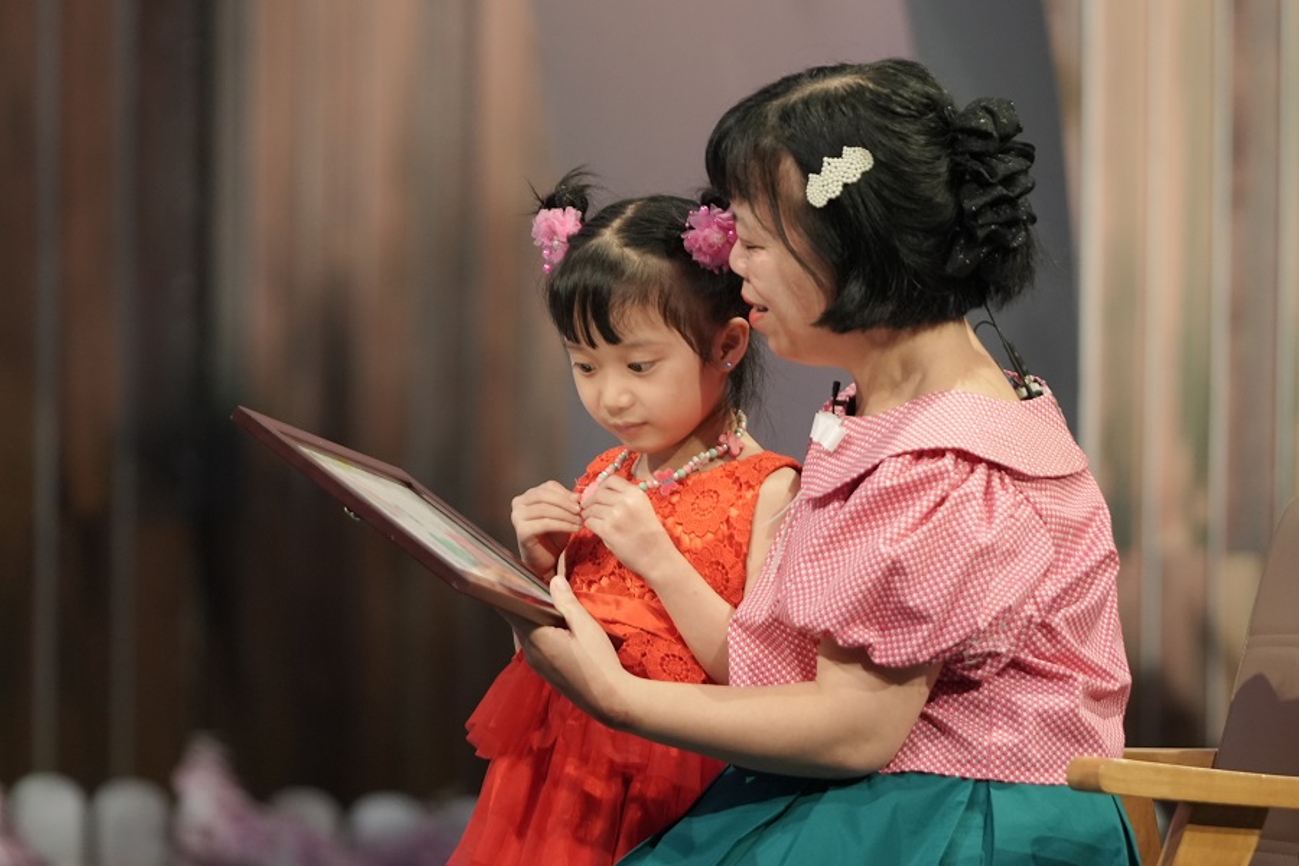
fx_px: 10536
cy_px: 433
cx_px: 650
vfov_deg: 4.7
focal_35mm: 292
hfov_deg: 7.1
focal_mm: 195
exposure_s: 1/250
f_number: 2.8
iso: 1600
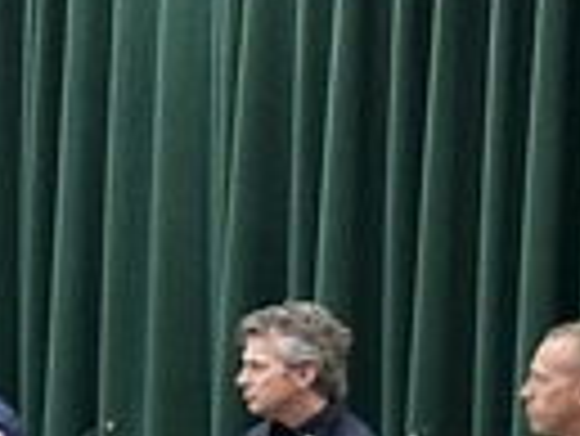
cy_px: 645
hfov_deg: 8.5
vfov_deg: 6.7
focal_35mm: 219
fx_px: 3673
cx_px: -656
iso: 125
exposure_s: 1/60
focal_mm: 6.86
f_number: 1.78
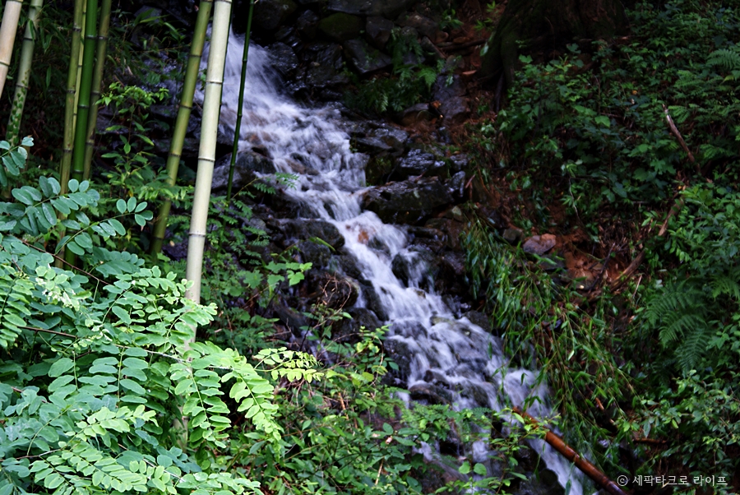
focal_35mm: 105
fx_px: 2160
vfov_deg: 13.1
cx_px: 370
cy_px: 248
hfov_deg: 19.4
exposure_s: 1/25
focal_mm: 70
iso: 100
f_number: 5.6
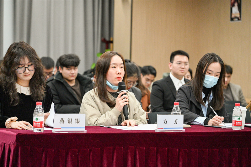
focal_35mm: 120
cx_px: 126
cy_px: 84
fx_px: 836
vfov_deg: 11.4
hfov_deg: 17.1
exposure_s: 1/250
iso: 5000
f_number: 4
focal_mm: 120
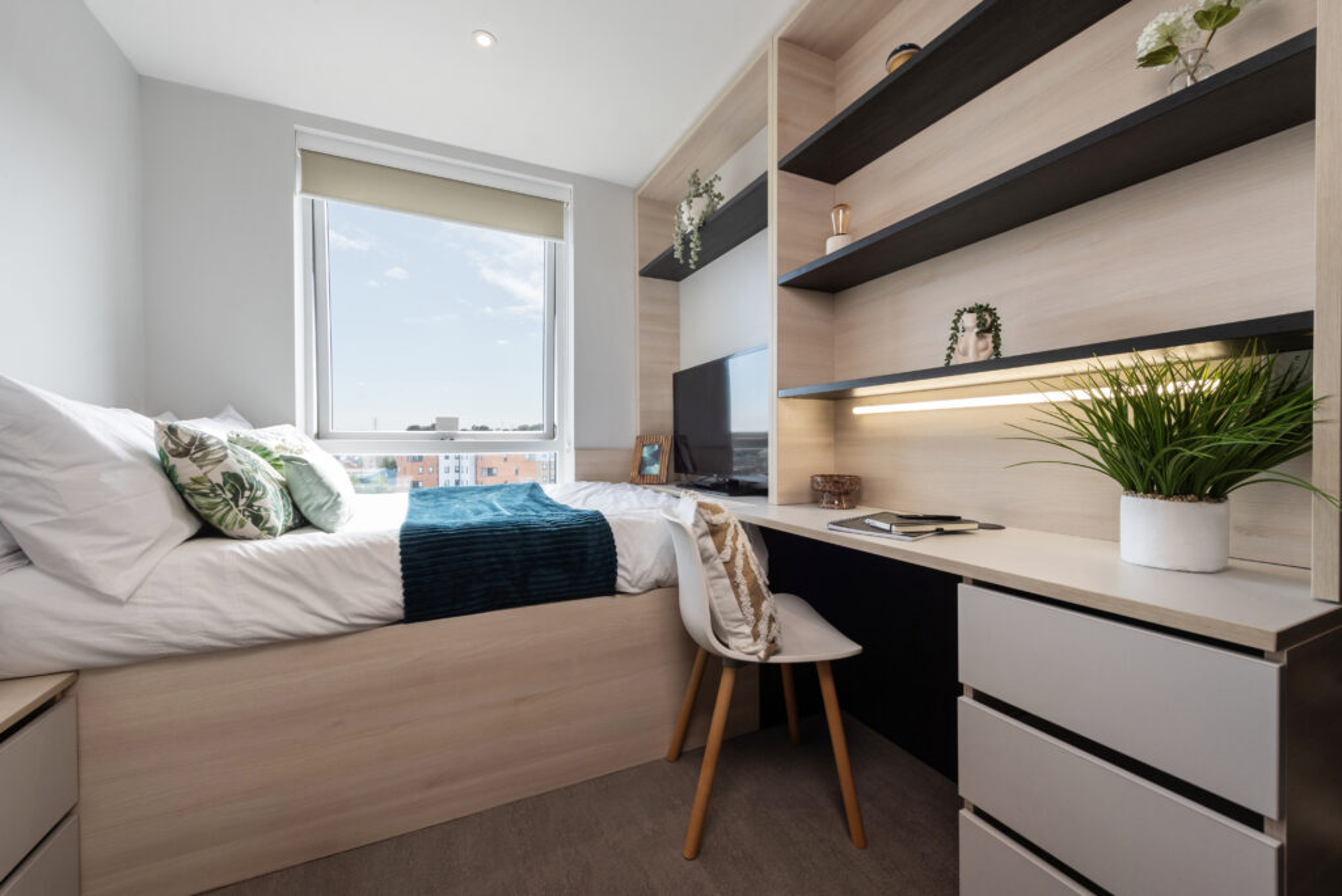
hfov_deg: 104.2
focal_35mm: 14
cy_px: 448
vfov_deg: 81.3
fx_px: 522
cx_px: 671
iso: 500
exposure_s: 1/50
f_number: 11
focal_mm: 14
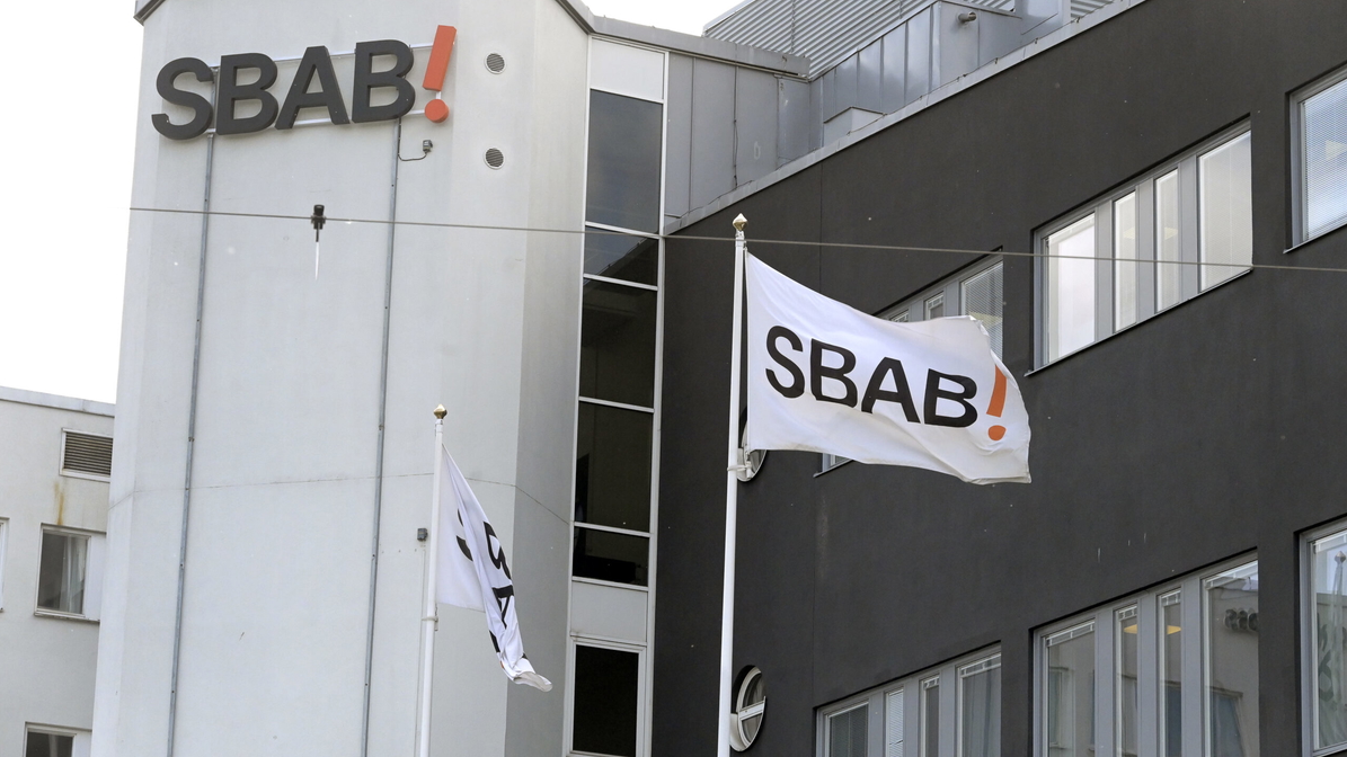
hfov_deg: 20.8
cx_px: 675
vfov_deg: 11.8
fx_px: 3679
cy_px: 404
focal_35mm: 103
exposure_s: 1/5000
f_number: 8
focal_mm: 98
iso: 3200
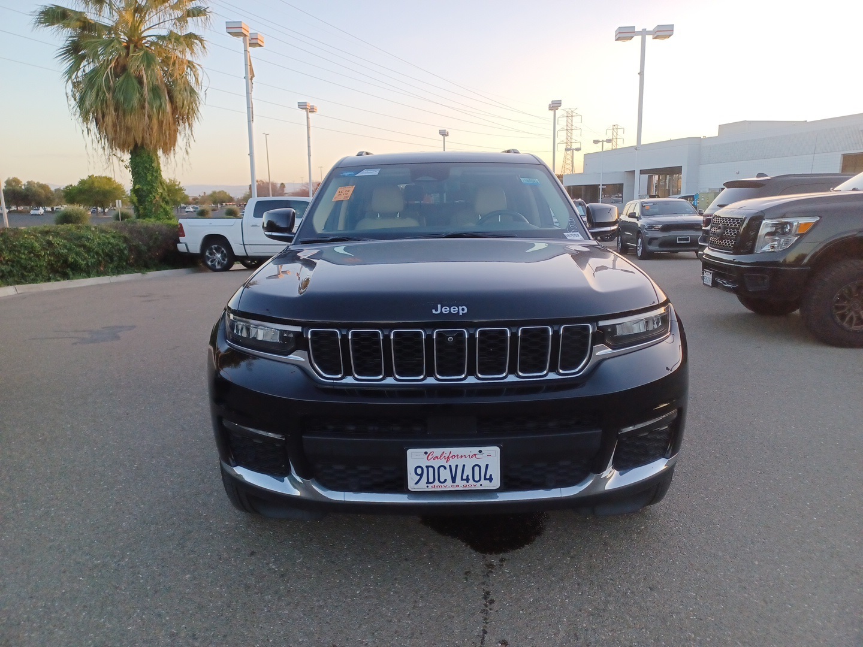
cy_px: 324
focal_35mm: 25
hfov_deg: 69.4
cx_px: 432
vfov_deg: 54.9
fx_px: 623
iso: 57
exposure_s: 1/100
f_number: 1.8
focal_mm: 4.6
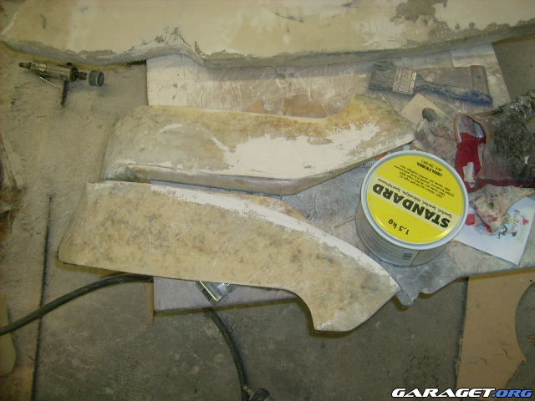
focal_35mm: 35
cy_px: 200
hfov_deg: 52.6
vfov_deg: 40.7
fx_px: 541
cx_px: 268
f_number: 2.8
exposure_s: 1/60
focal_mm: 5.95
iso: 100
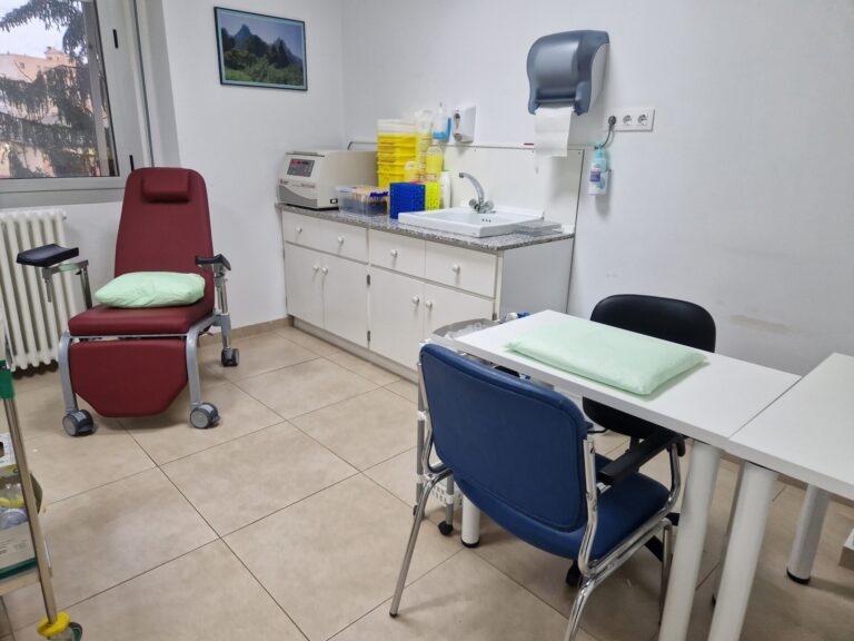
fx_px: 567
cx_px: 427
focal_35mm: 23
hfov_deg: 73.9
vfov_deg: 58.9
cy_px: 320
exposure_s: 1/100
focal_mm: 5.4
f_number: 1.8
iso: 160
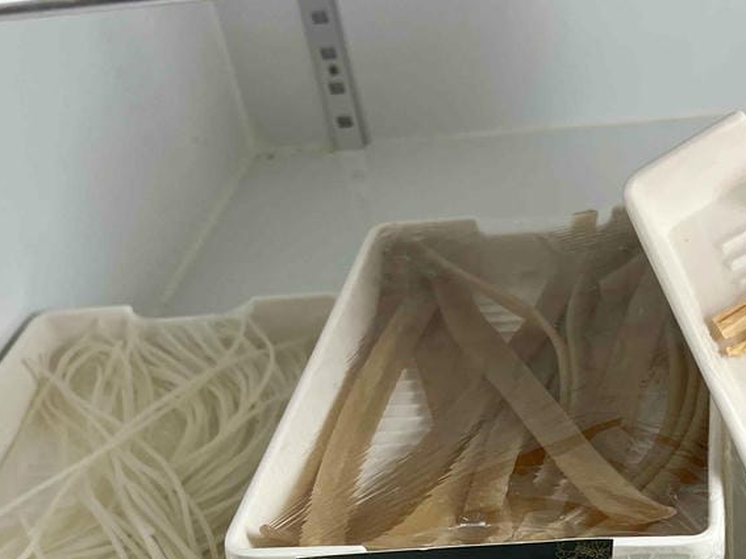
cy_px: 476
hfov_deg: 34.4
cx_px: 533
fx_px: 1185
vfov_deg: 25.9
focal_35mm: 55
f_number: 1.5
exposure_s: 1/120
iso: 125
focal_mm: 5.7
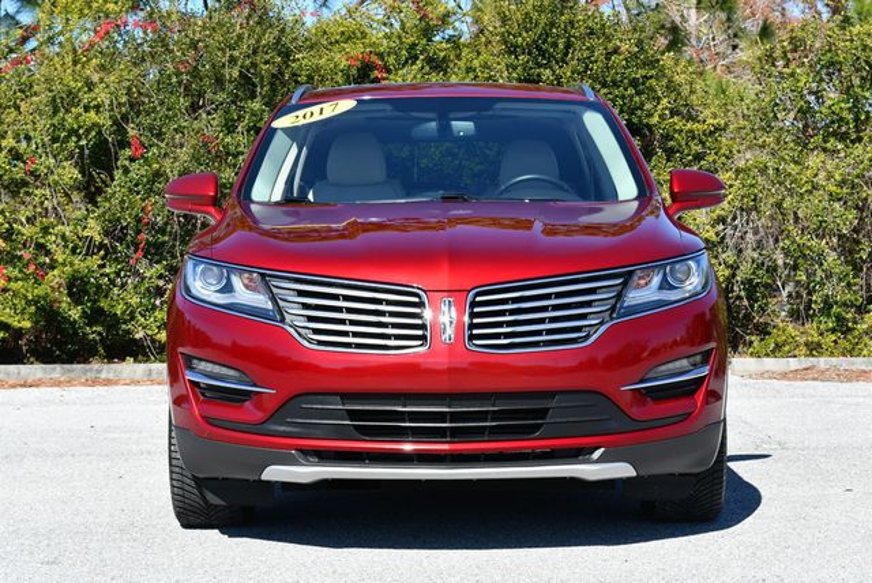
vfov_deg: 16.3
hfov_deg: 24.2
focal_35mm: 84
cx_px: 436
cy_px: 292
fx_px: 2036
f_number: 8
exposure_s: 1/250
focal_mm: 42
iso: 140
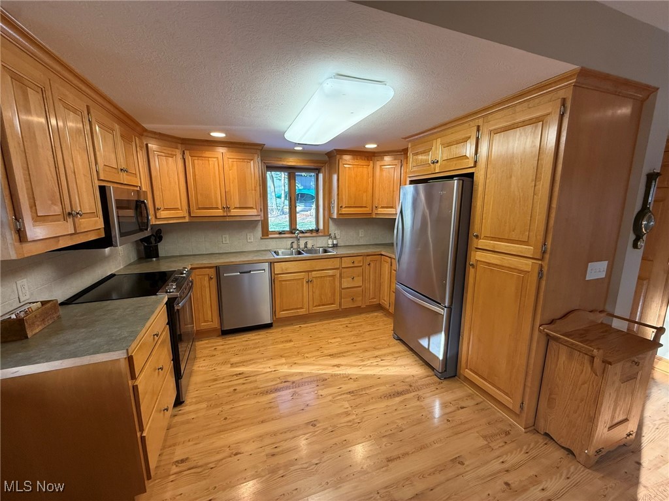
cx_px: 334
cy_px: 250
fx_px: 271
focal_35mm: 14
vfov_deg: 85.7
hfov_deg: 102.1
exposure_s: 1/120
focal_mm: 2.22
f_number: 2.2
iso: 250
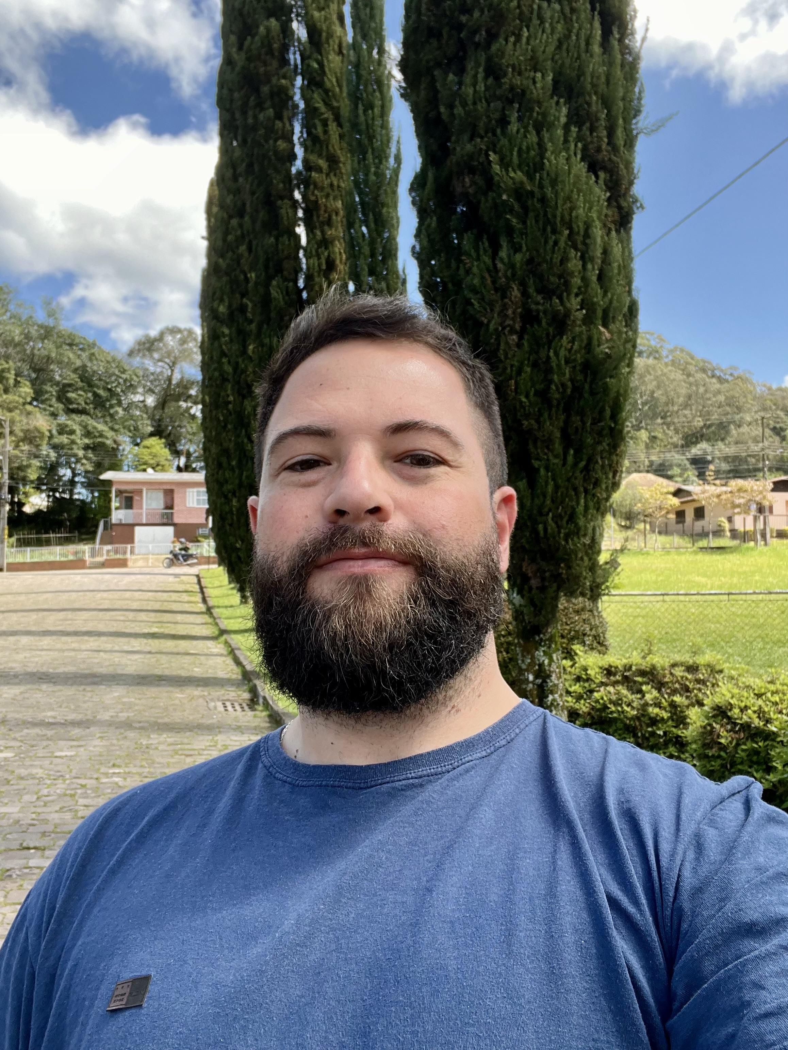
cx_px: 394
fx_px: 911
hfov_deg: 46.8
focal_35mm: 30
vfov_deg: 60.0
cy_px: 525
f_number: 2.2
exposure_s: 1/215
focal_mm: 2.71
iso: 25
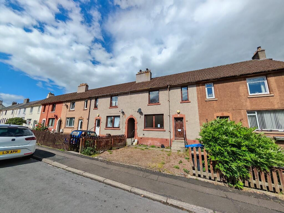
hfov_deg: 110.5
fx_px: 98
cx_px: 142
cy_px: 106
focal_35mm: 12
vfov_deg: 94.5
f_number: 2
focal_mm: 1.82
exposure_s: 1/2100
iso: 50
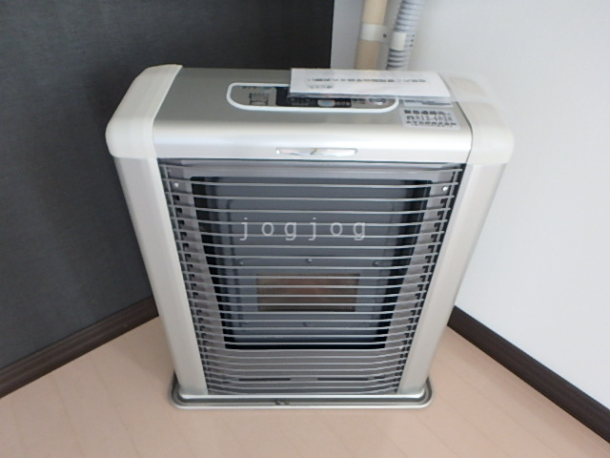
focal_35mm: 21
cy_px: 229
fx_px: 370
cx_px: 305
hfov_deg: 79.0
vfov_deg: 63.4
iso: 400
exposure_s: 1/50
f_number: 3.5
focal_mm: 3.7
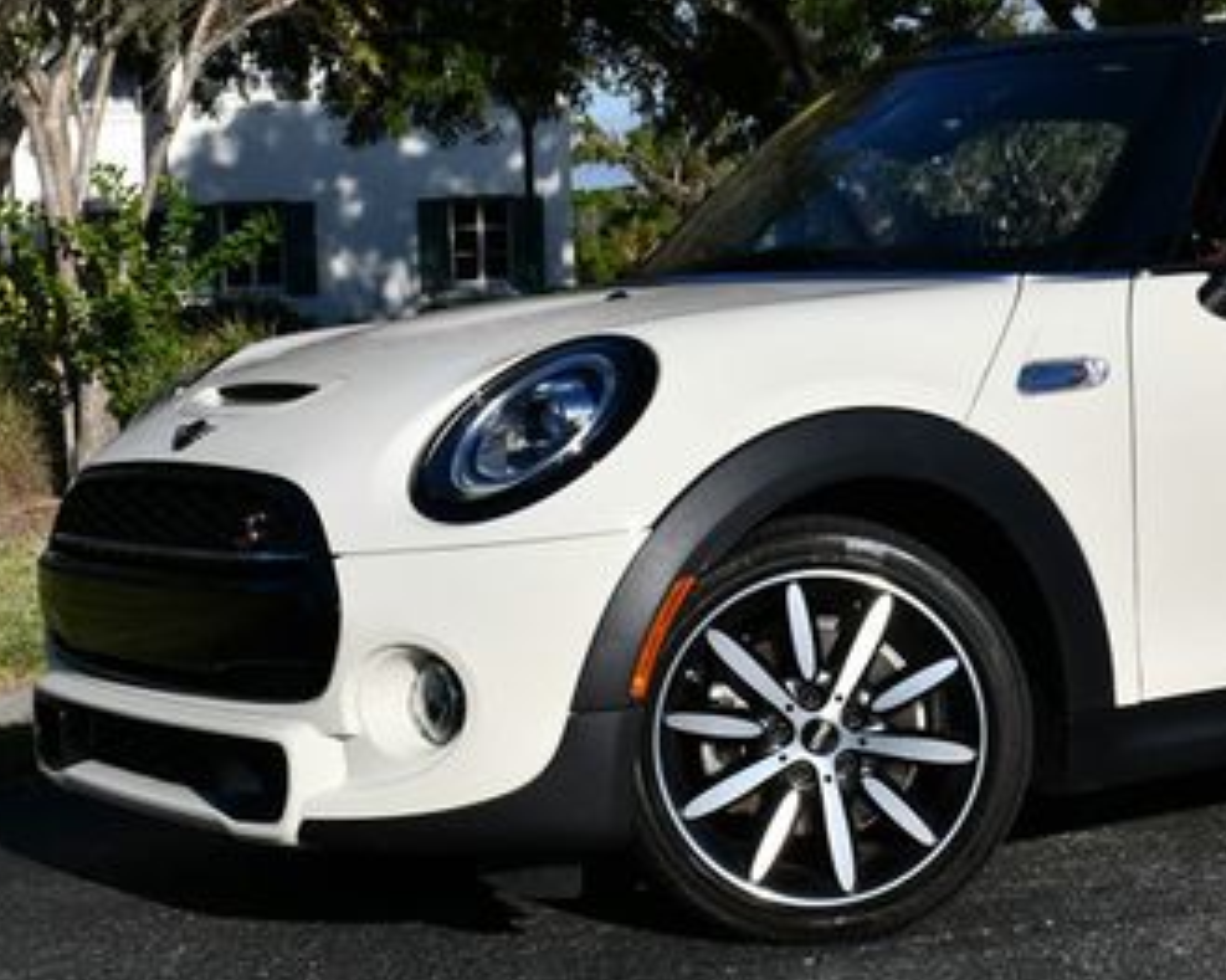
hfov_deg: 22.5
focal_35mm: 84
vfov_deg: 18.2
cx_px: 954
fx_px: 3047
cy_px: 257
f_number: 10
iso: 100
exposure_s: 1/400
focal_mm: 23
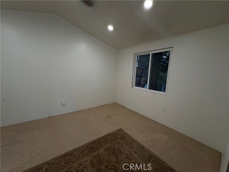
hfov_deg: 102.1
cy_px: 86
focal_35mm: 14
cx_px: 114
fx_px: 93
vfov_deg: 85.7
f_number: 2.2
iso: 125
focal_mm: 2.22
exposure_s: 1/120
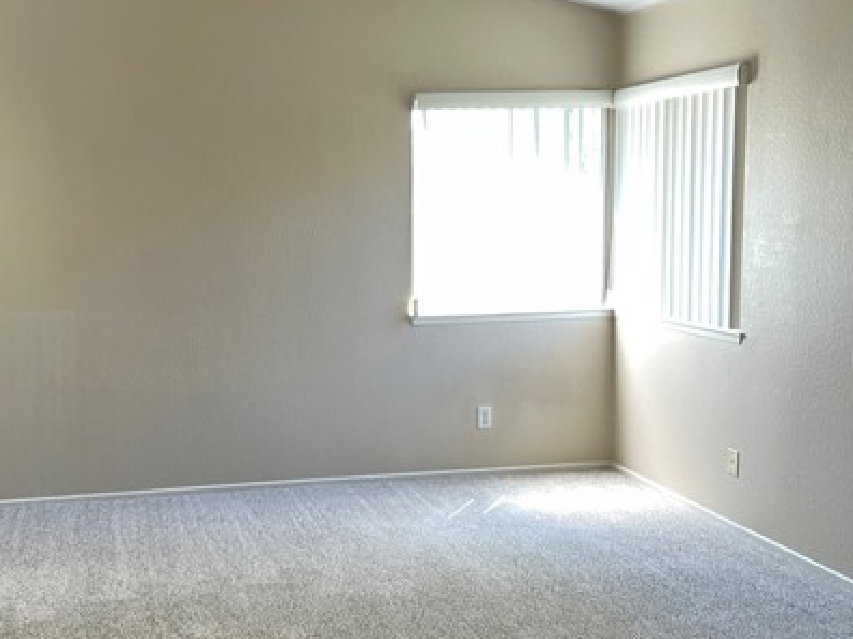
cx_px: 254
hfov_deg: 43.9
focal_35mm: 42
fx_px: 1035
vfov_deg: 34.3
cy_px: 303
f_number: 1.6
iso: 125
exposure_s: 1/60
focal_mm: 5.1
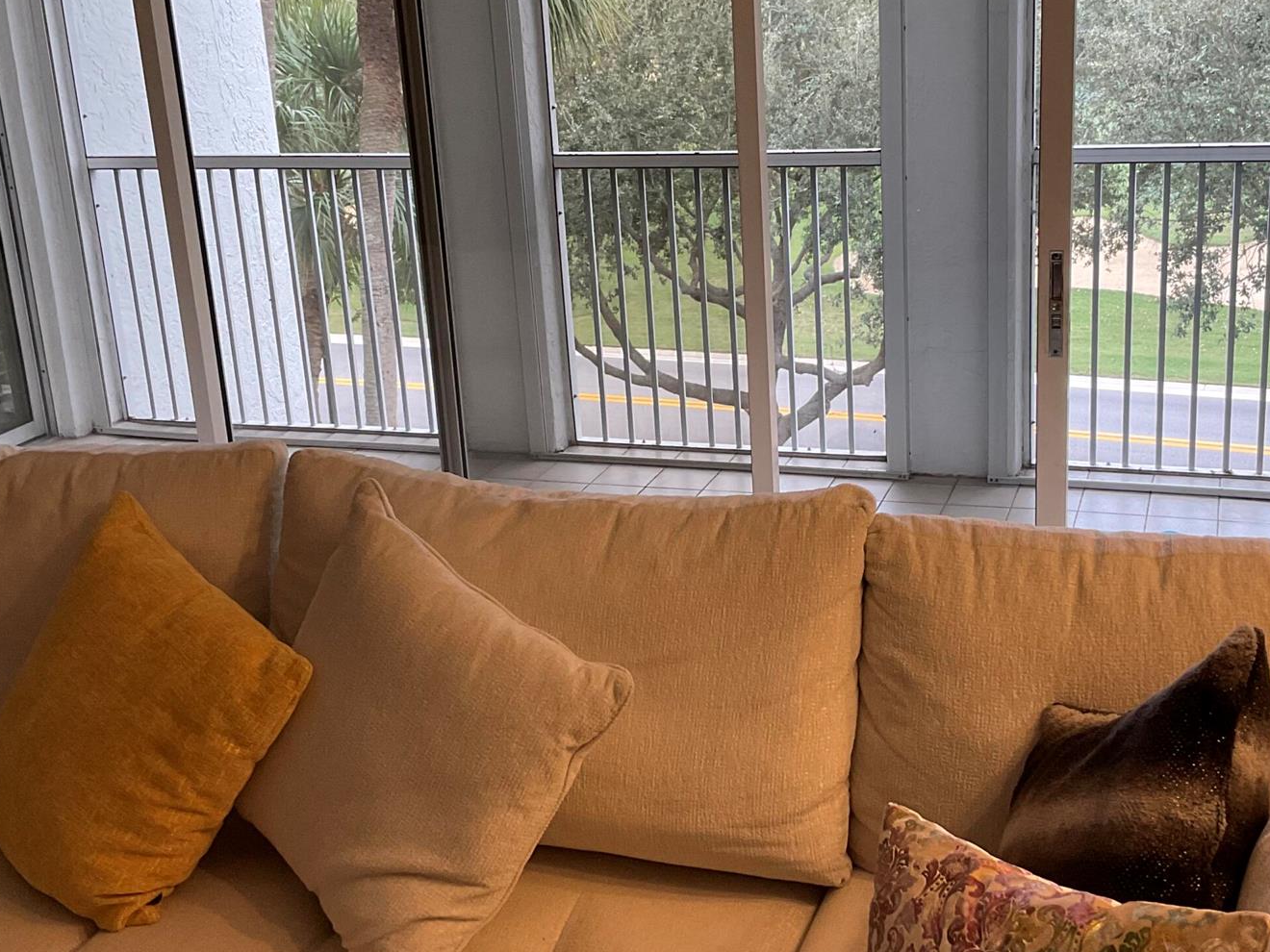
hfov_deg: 42.0
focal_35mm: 45
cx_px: 694
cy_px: 406
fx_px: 1651
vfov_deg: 32.1
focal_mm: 3
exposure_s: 1/60
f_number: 1.8
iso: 50
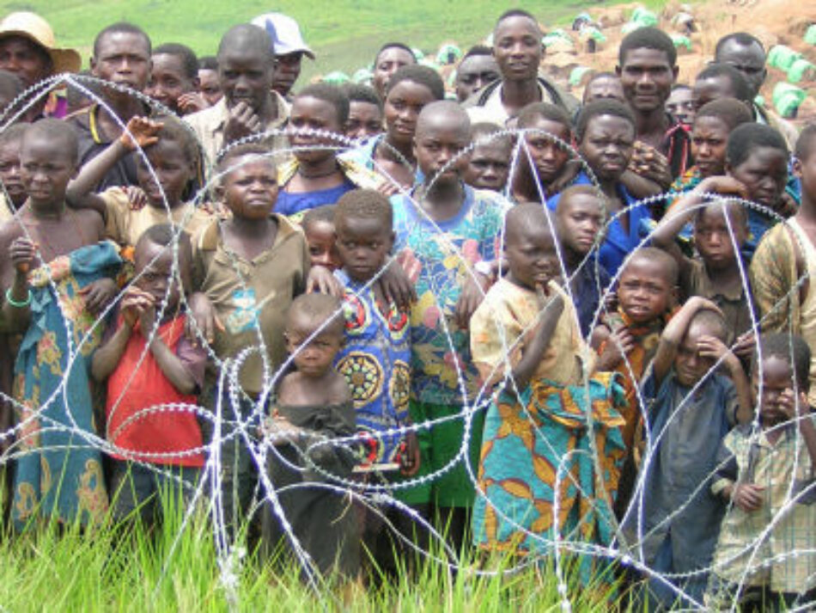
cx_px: 408
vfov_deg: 13.7
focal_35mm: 108
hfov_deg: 18.2
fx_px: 2547
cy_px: 306
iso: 100
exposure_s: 1/112
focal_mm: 14.1
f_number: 4.7
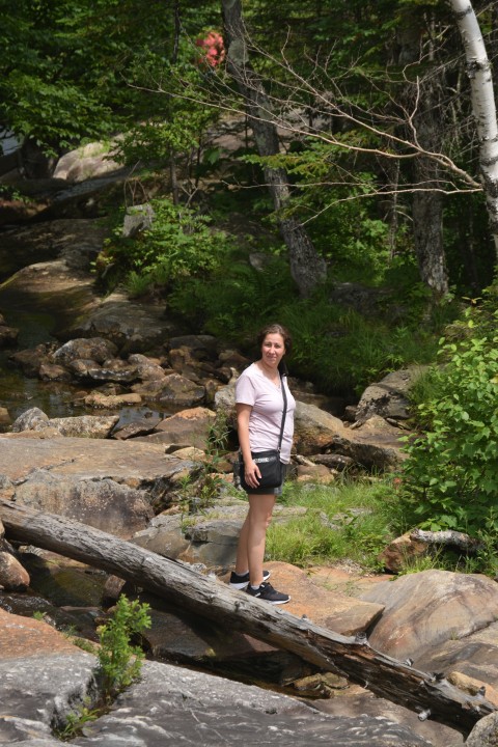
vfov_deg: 11.0
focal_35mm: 188
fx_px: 3890
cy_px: 374
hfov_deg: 7.3
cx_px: 249
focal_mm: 125
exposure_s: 1/640
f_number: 6.3
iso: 200
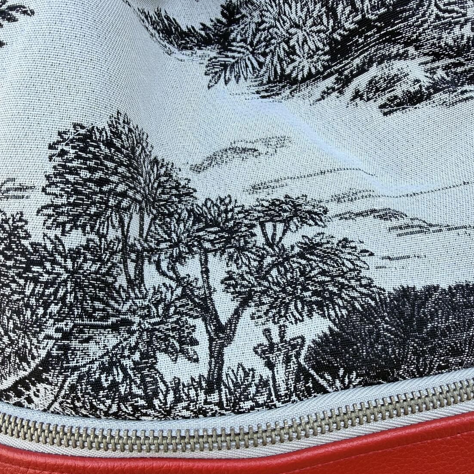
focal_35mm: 29
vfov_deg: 55.1
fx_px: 449
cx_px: 235
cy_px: 289
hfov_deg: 55.6
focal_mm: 2.22
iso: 40
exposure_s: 1/243
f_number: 2.2
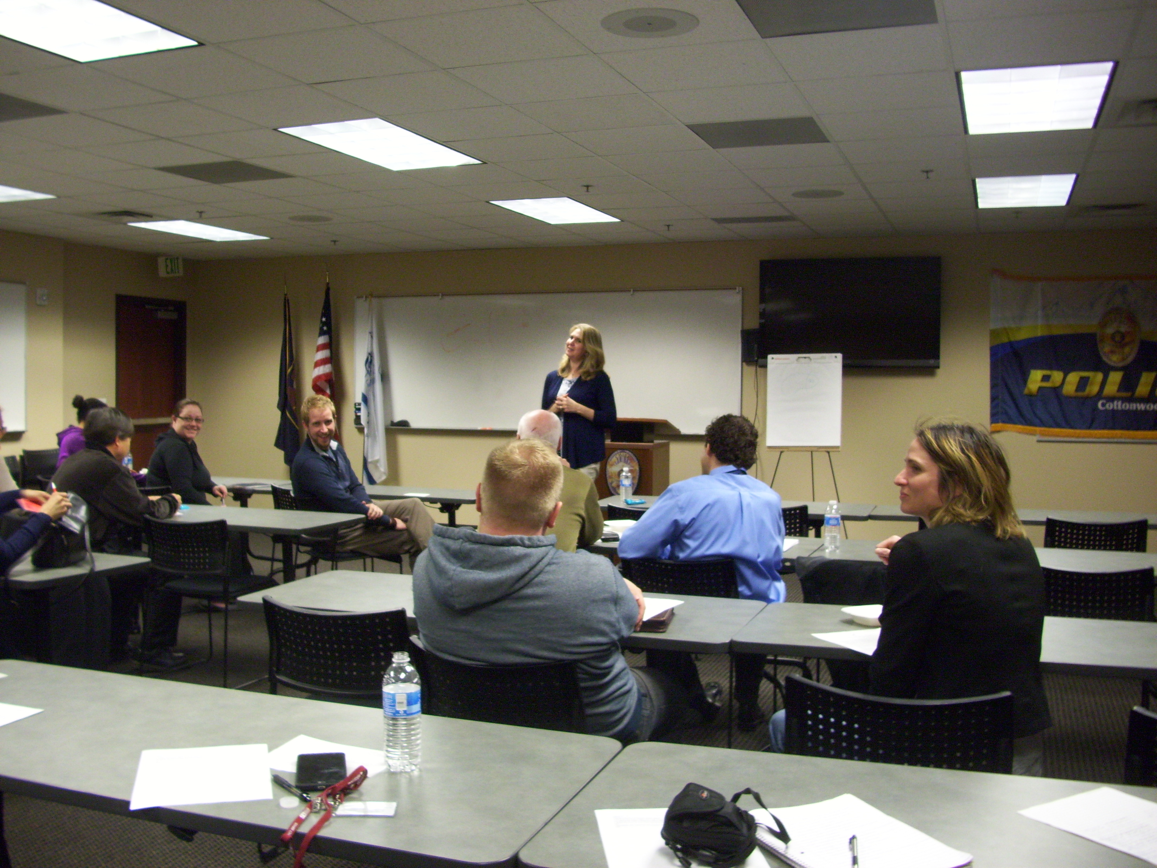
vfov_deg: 41.8
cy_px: 434
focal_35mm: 34
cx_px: 578
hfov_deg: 54.0
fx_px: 1136
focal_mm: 5.7
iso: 160
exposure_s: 1/10
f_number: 2.9
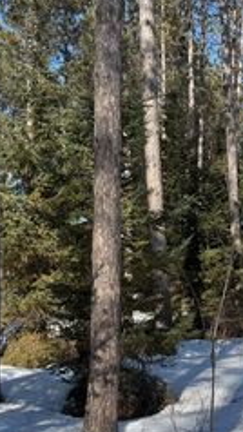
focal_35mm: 55
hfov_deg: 21.5
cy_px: 244
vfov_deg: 37.8
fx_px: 630
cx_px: 199
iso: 80
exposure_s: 1/3597
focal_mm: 6.76
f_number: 1.78
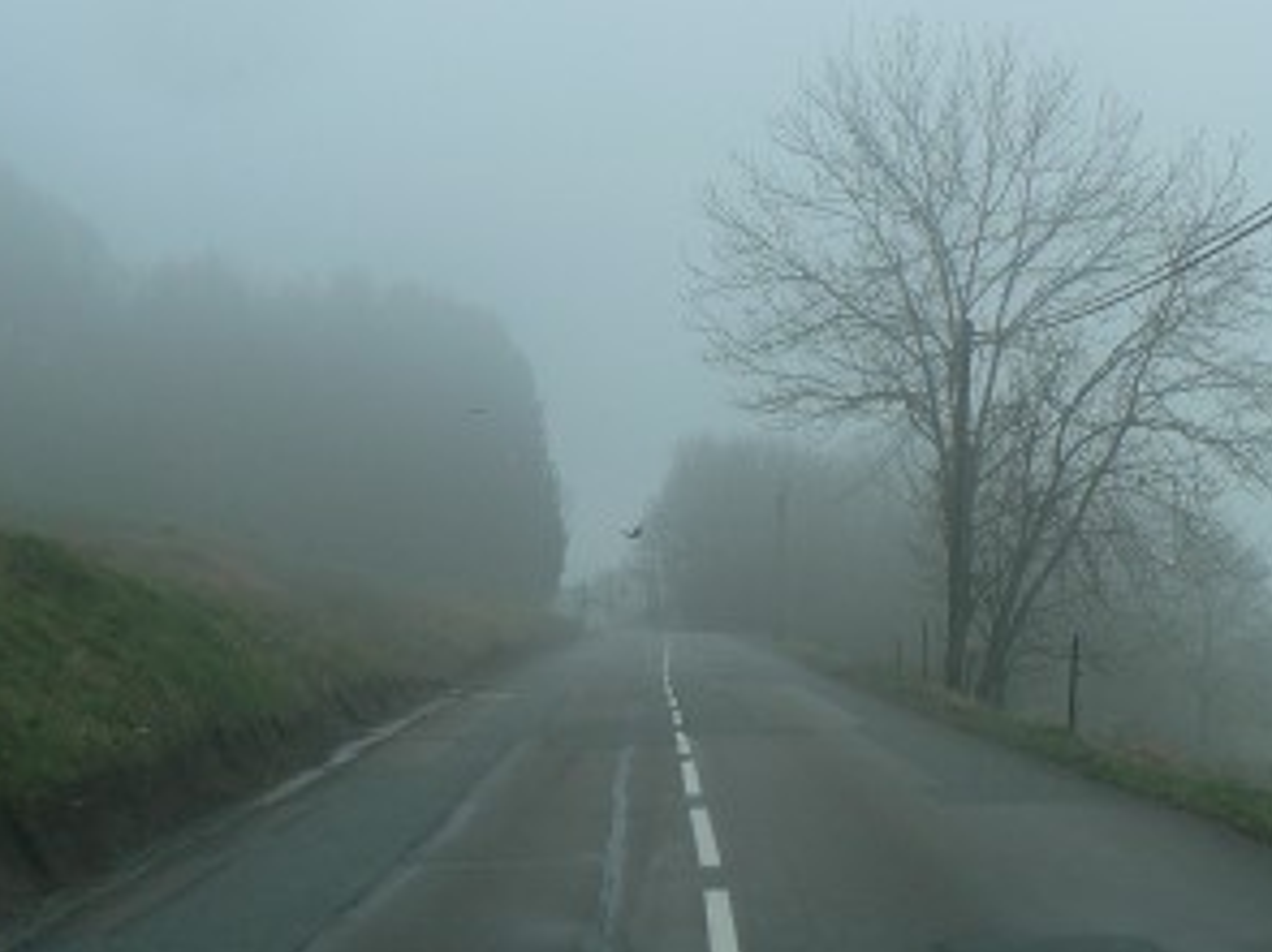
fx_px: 1653
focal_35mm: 45
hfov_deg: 42.0
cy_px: 478
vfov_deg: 32.2
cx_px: 739
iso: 80
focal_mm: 6
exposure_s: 1/200
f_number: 4
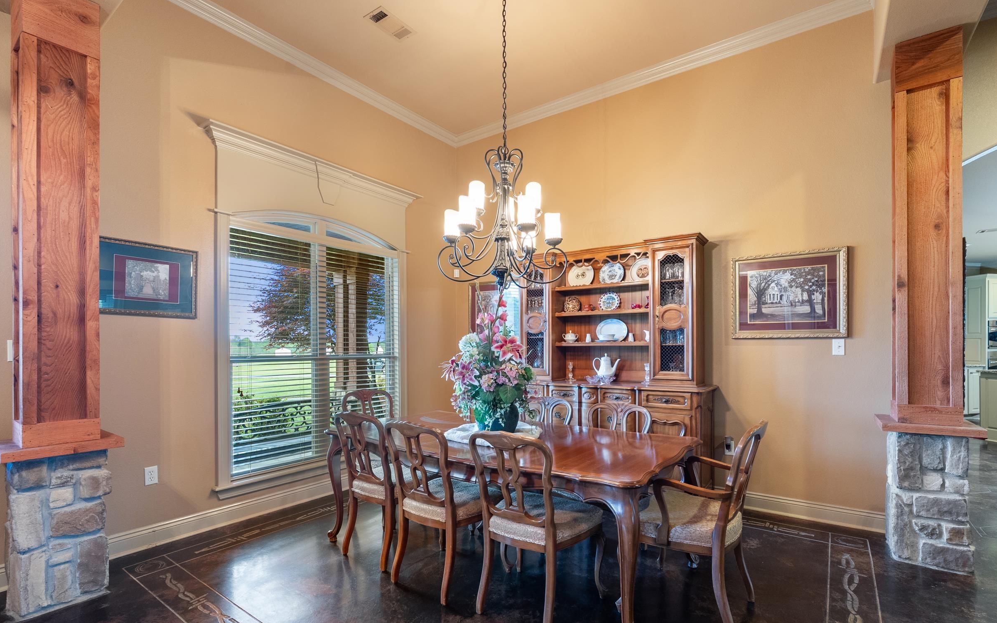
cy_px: 346
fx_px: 462
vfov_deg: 67.8
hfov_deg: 94.4
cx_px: 504
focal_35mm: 17
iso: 640
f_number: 9
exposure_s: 1/1.25
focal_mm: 16
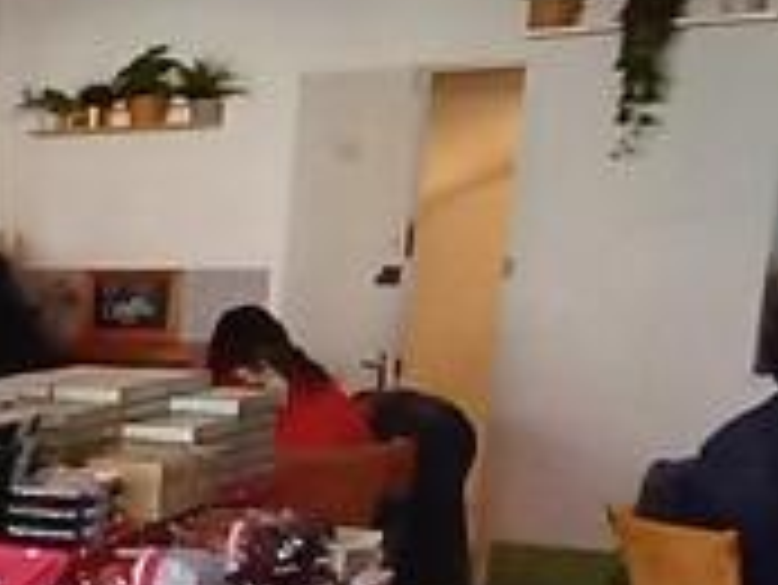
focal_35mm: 77
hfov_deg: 19.5
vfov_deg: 18.7
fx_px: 1732
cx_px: -589
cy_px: 576
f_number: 2.2
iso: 200
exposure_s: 1/33
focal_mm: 1.13
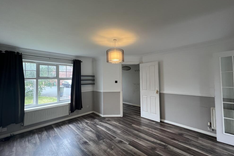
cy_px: 77
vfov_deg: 81.2
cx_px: 121
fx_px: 91
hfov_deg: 104.2
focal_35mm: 14
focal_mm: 1.57
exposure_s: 1/100
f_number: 1.8
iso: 200
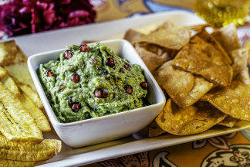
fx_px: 618
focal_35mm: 89
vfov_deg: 15.4
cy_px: 96
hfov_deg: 22.8
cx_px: 90
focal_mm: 64
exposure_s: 1/50
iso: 50
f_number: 4
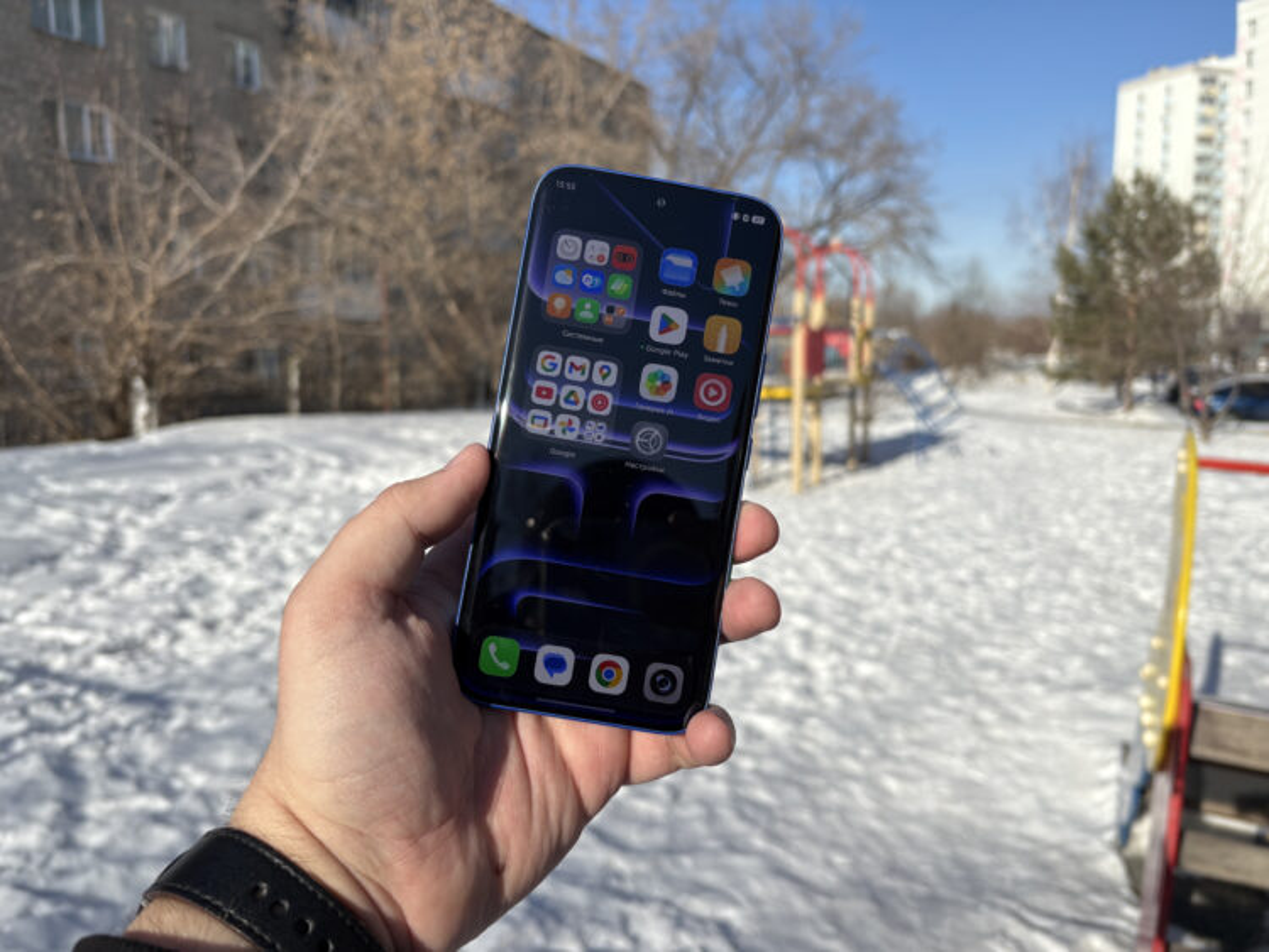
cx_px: 634
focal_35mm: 26
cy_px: 476
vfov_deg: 53.1
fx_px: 953
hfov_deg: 67.3
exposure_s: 1/5814
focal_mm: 5.96
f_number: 1.6
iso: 50
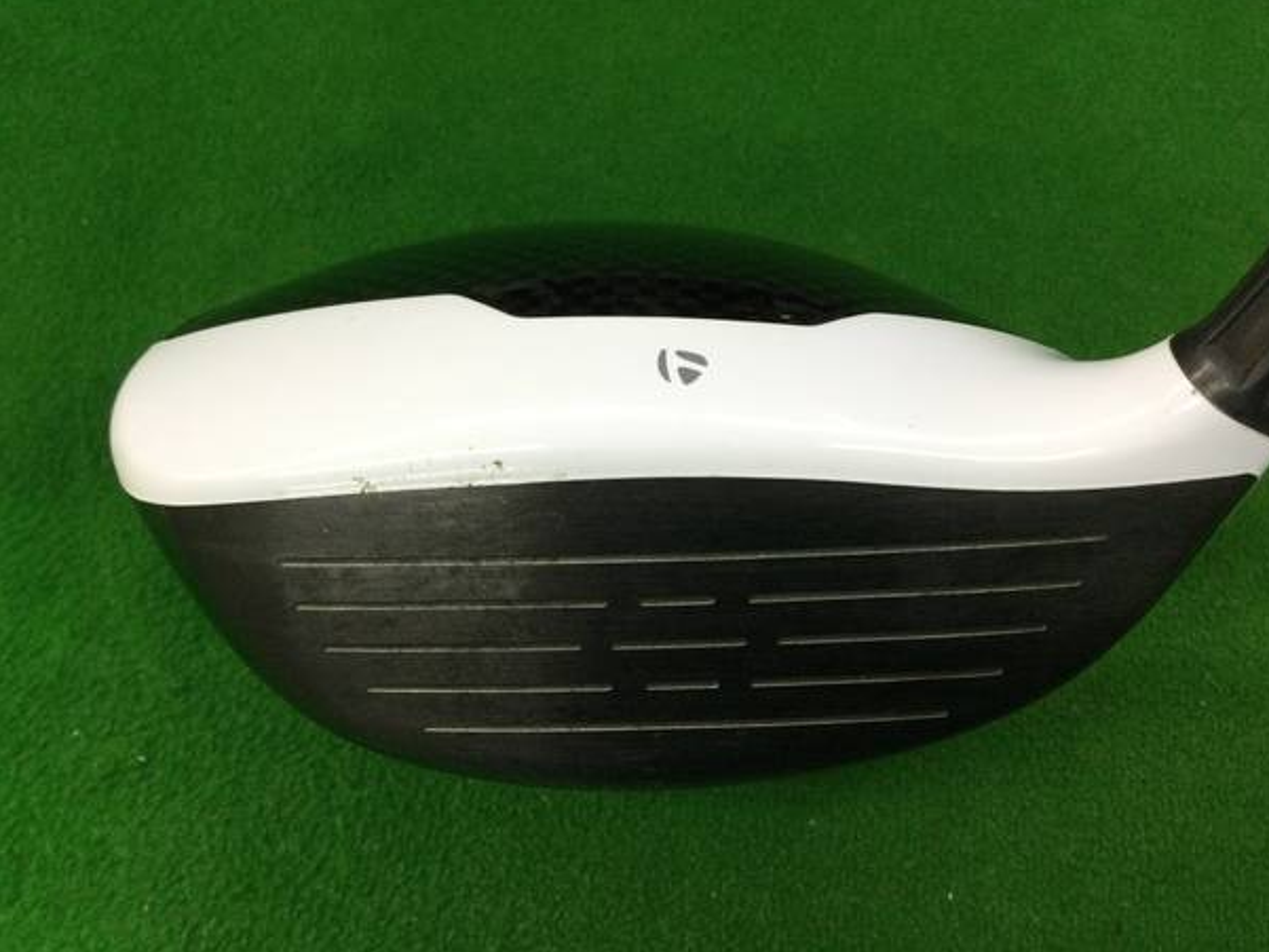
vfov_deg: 43.0
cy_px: 481
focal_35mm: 33
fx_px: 1210
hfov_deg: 55.3
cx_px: 638
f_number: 2.4
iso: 50
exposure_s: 1/30
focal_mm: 3.3
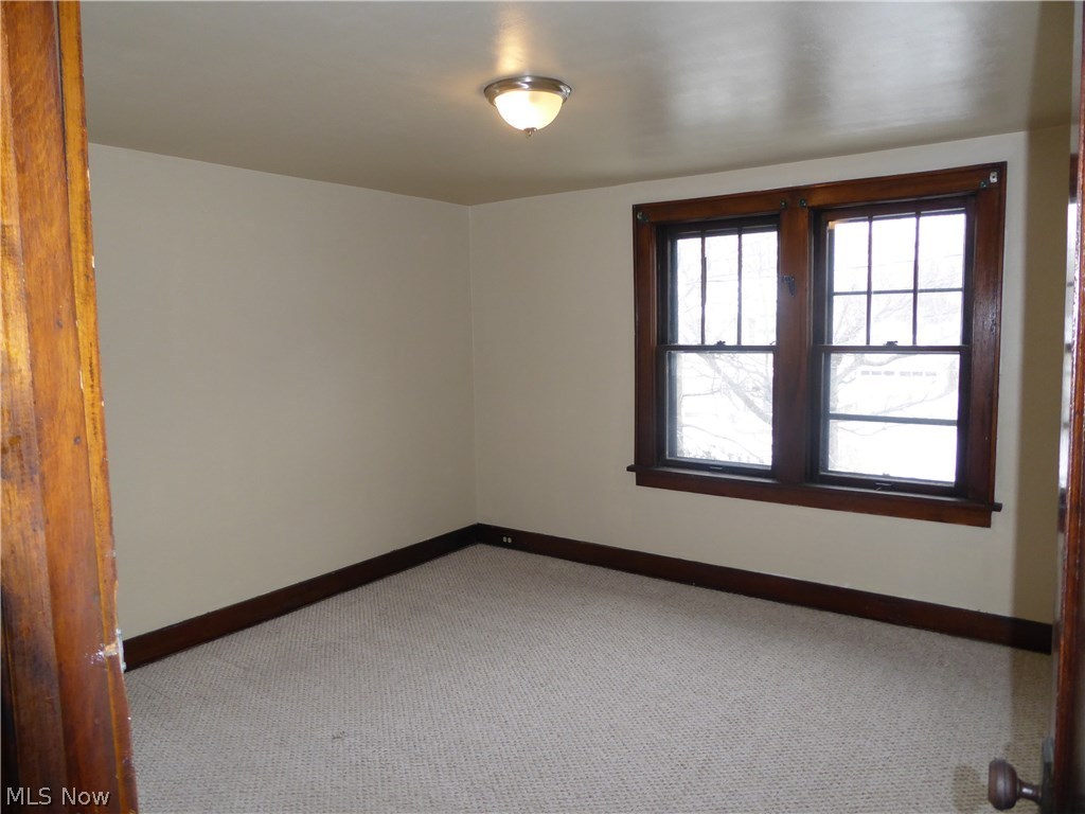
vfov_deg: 56.8
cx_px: 542
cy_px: 407
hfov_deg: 71.6
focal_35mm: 24
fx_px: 752
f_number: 3.3
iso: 200
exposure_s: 1/60
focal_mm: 4.3
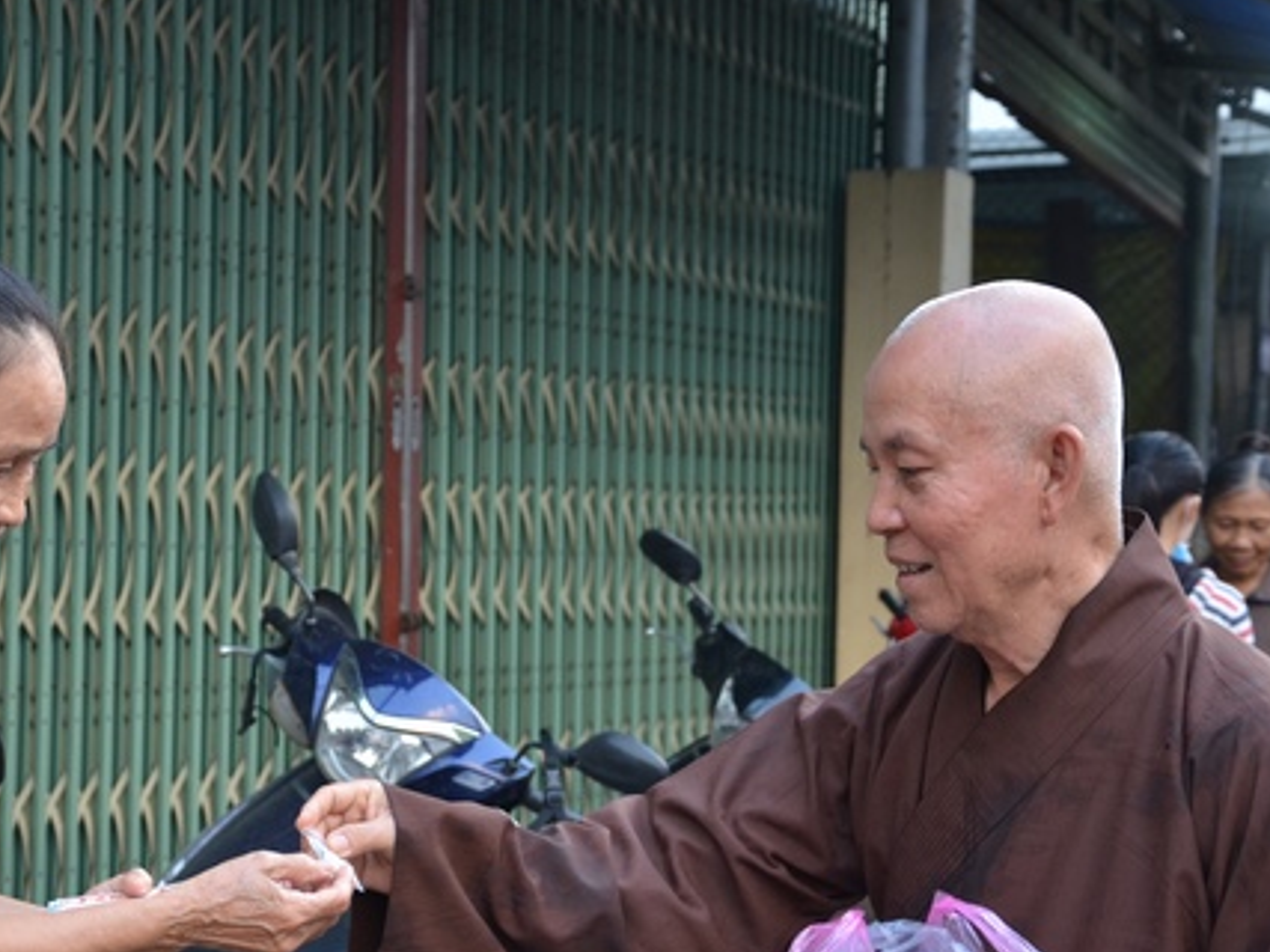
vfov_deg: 19.2
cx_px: 455
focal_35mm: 77
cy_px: 608
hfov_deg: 25.3
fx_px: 2814
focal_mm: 35
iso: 640
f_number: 4.5
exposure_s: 1/80
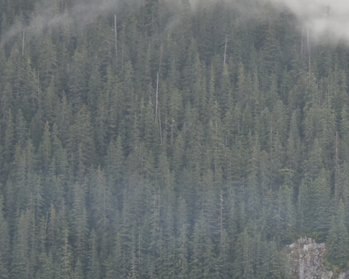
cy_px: 16
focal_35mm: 227
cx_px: 446
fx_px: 2344
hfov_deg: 8.4
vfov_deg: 6.8
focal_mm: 82
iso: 500
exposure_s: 1/200
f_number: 5
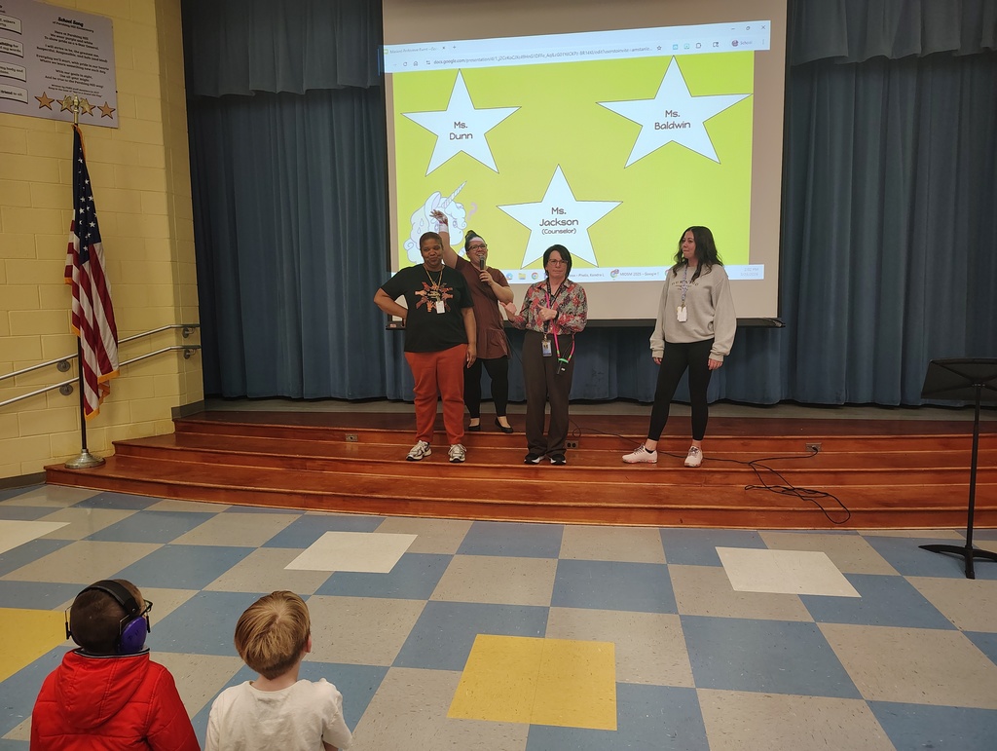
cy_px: 376
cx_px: 498
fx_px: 692
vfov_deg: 56.9
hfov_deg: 71.5
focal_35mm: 24
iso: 766
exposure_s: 1/60
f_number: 1.8
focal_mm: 5.56
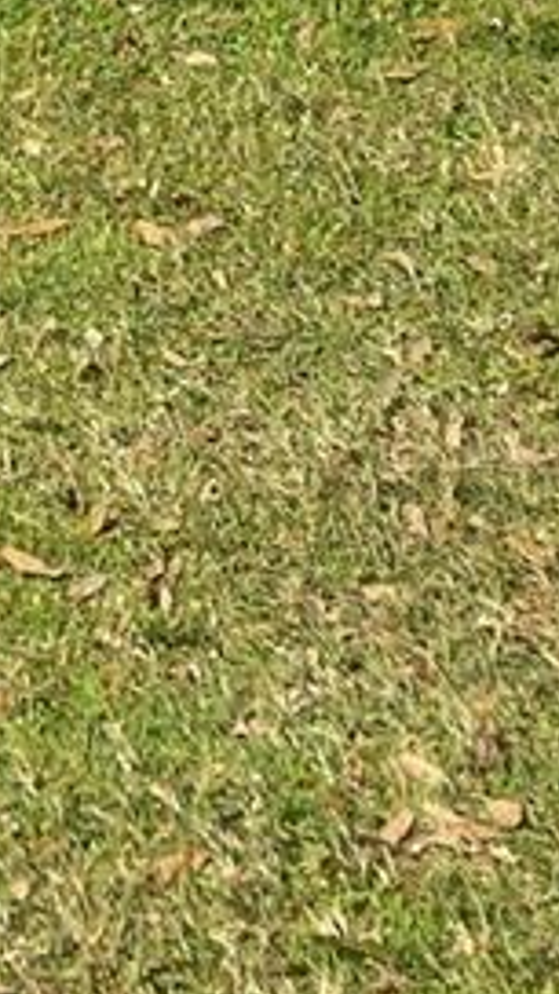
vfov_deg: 13.7
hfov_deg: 8.9
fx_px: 3294
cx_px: -742
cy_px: -1180
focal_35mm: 125
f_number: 1.8
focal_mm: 4.25
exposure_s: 1/2625
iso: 32
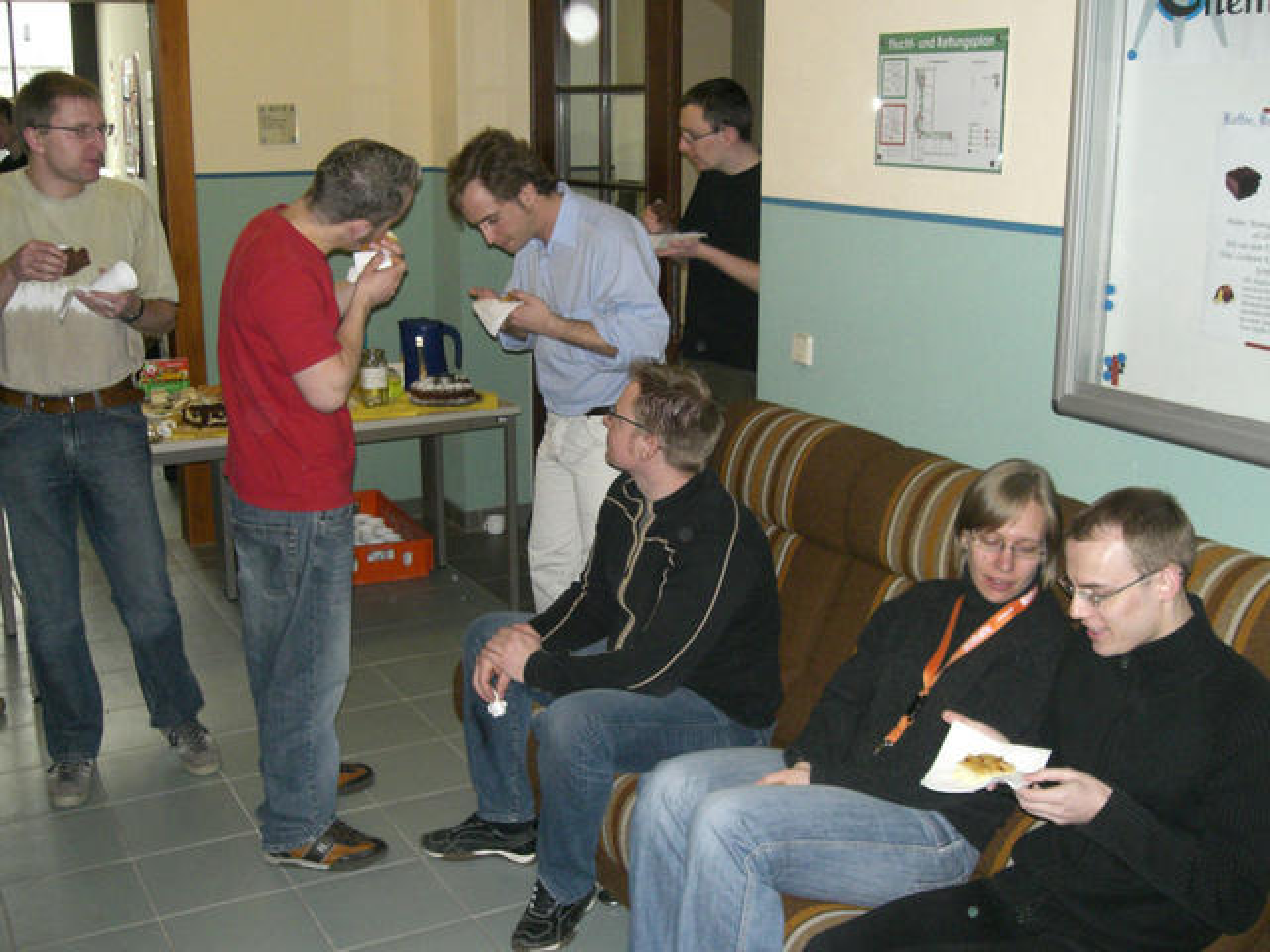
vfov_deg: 37.7
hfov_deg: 49.0
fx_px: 1394
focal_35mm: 38
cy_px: 476
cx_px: 635
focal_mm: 6.3
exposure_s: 1/60
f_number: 3.1
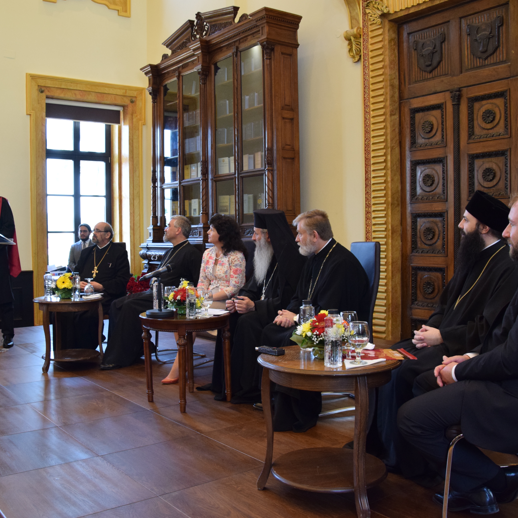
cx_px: 242
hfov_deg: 47.2
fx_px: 593
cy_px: 261
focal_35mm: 35
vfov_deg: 47.2
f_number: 5.6
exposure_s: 1/60
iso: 1000
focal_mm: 18
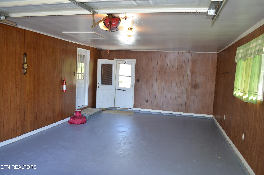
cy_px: 88
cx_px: 132
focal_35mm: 27
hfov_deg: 67.5
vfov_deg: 47.7
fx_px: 198
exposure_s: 1/80
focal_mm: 18
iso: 400
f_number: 3.5
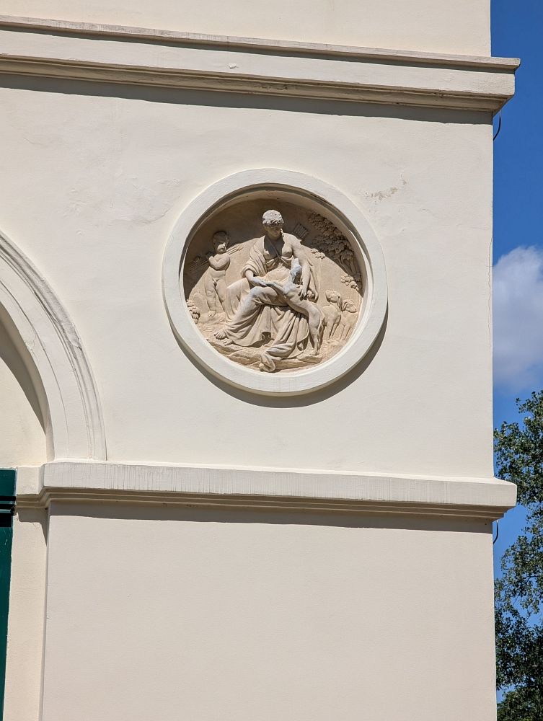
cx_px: 272
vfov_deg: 17.9
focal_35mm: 110
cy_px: 360
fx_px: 2295
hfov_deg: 13.5
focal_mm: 17.91
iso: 73
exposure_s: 1/2439
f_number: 2.8
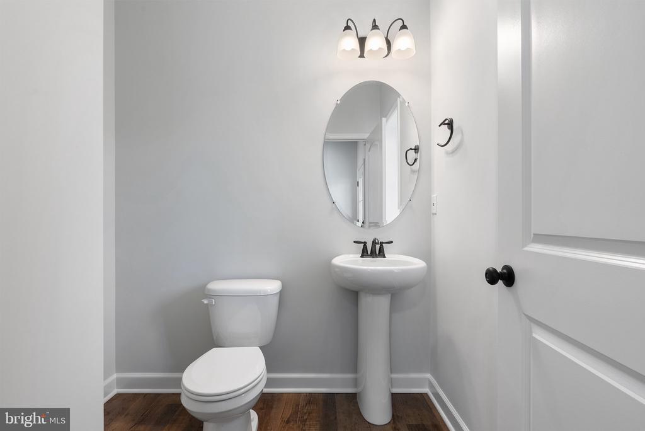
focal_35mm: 16
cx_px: 322
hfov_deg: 96.7
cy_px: 216
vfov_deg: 73.8
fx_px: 287
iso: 640
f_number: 10
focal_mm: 16
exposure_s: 1/8
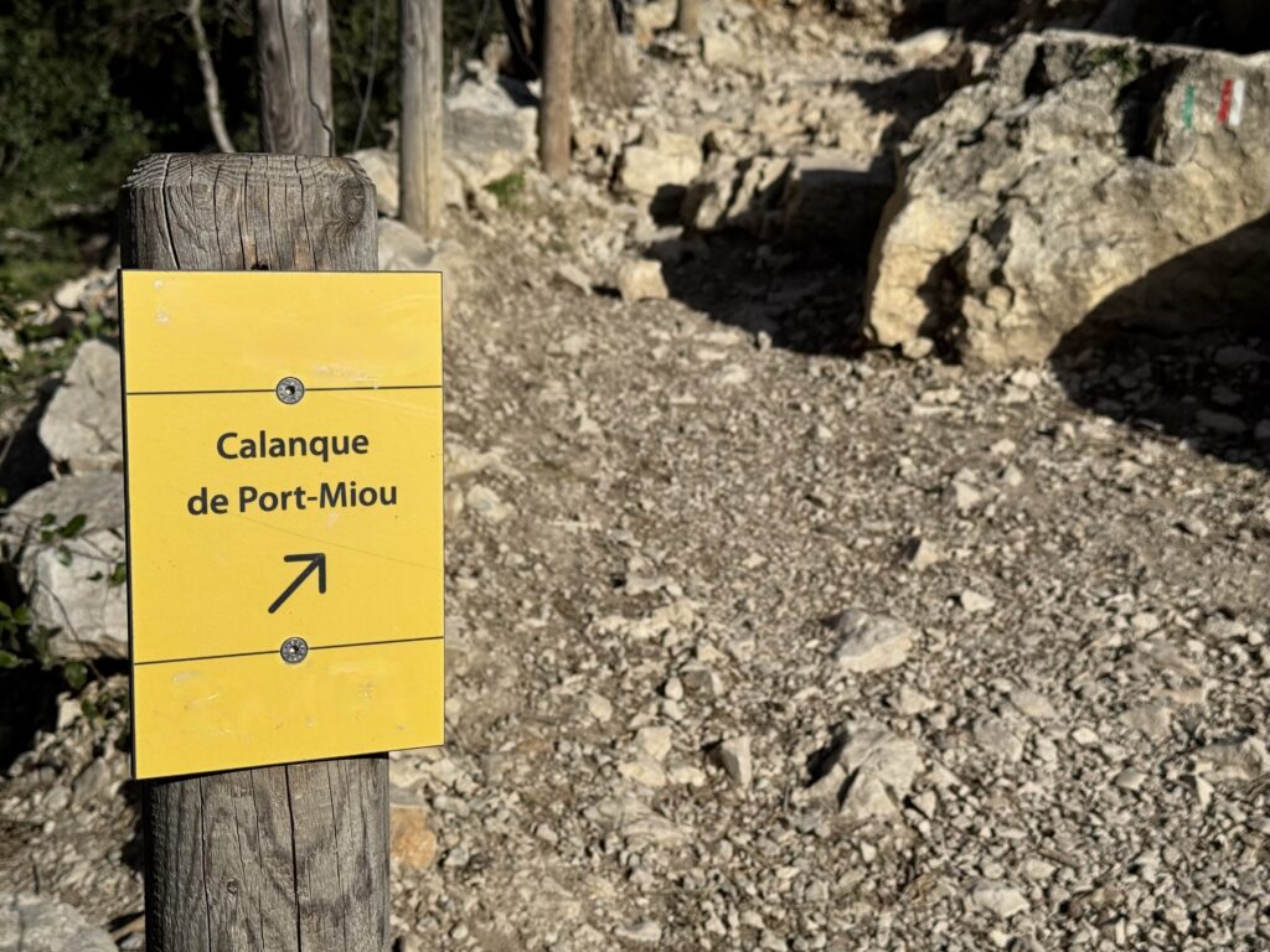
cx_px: 635
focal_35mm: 48
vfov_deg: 30.3
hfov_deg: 39.7
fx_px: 1761
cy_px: 476
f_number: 1.78
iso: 64
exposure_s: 1/10526
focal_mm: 6.76
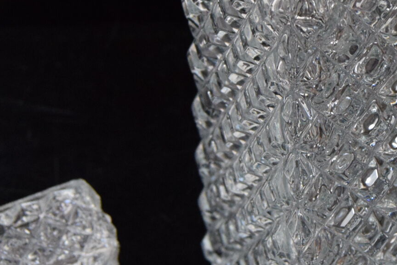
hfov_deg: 15.0
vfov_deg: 10.2
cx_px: 360
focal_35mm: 135
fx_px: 1490
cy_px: 57
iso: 1600
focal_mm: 26
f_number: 5
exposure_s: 1/100
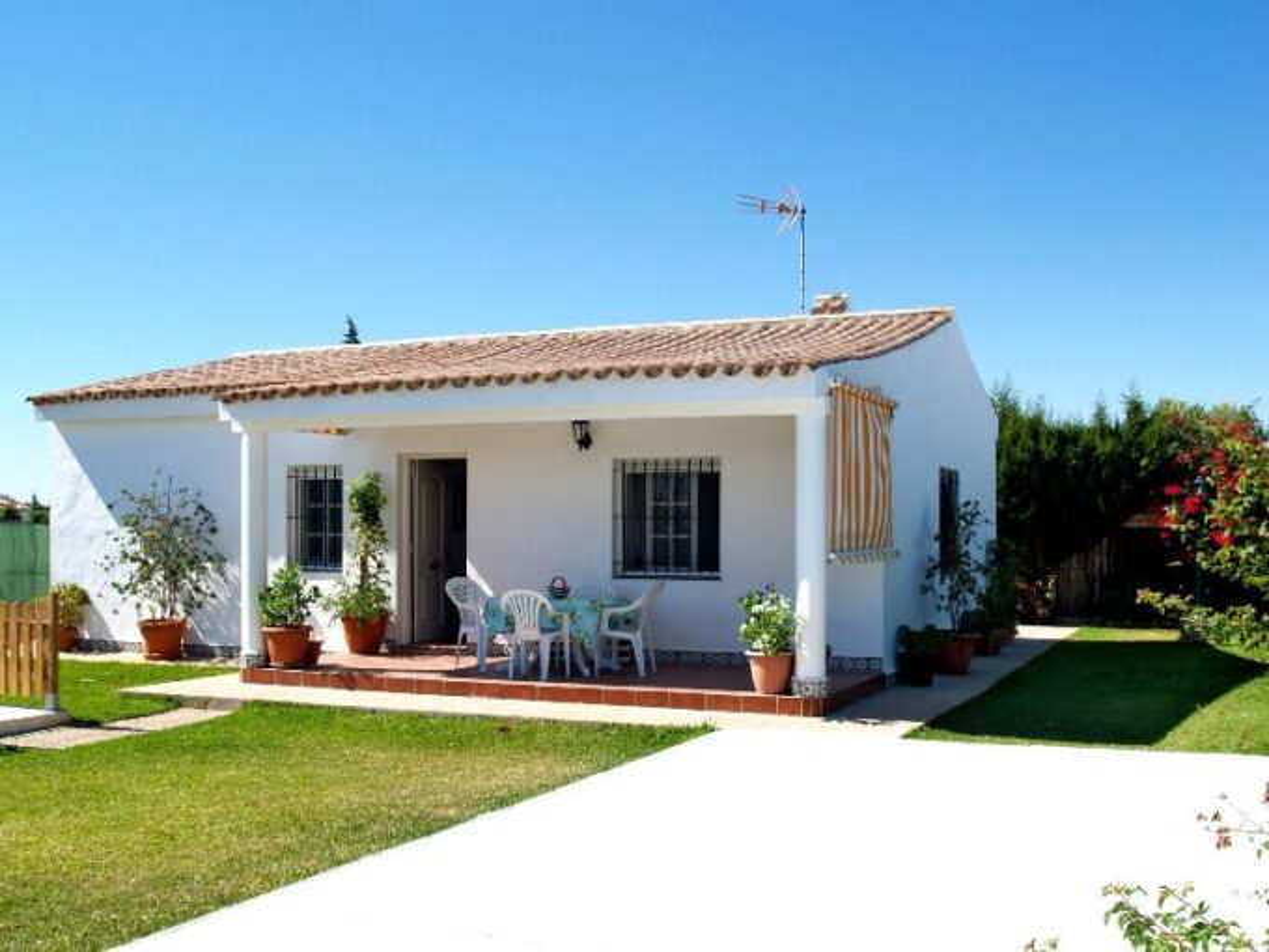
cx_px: 634
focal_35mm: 38
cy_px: 476
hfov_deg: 49.0
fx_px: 1393
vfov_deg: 37.7
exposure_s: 1/160
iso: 100
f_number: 9
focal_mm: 19
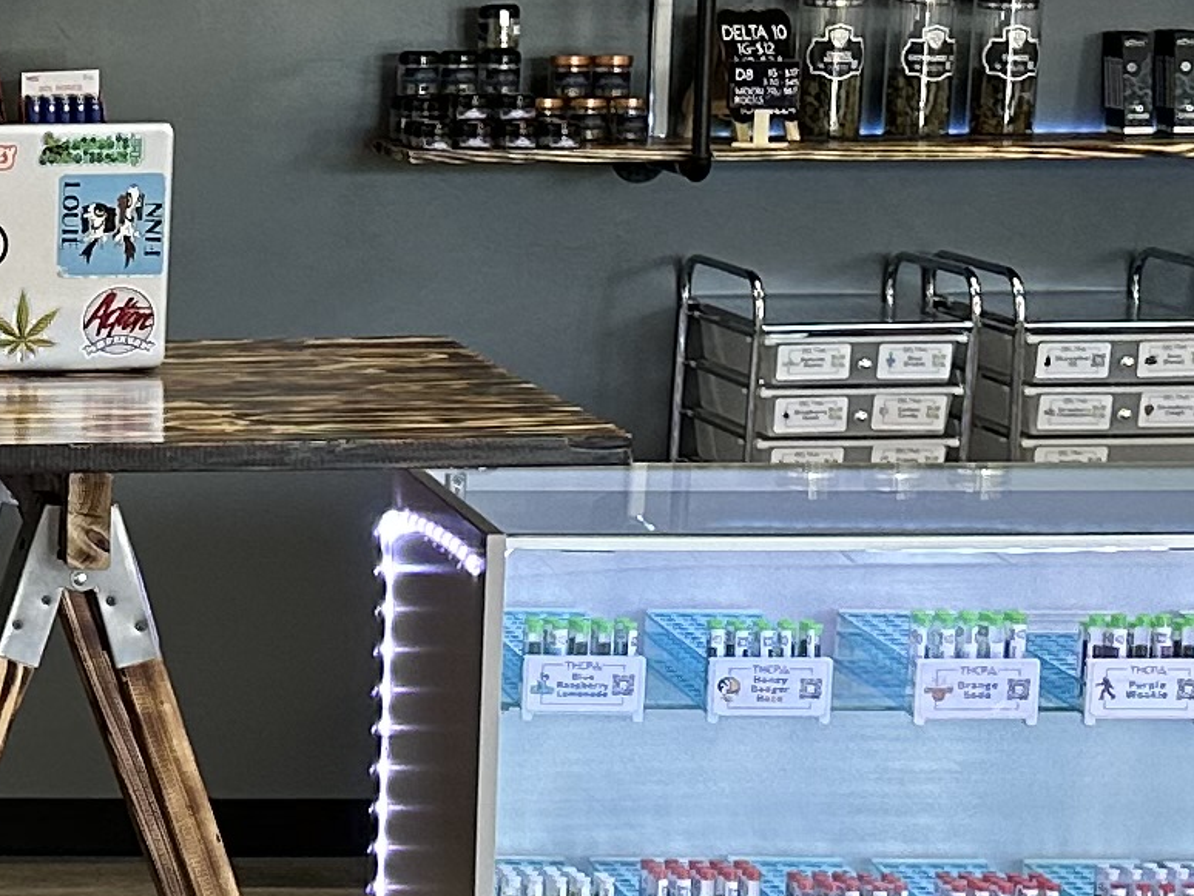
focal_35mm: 125
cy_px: 611
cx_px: -543
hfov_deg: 14.8
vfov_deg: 11.8
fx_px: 4313
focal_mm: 6.86
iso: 200
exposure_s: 1/120
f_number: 1.78
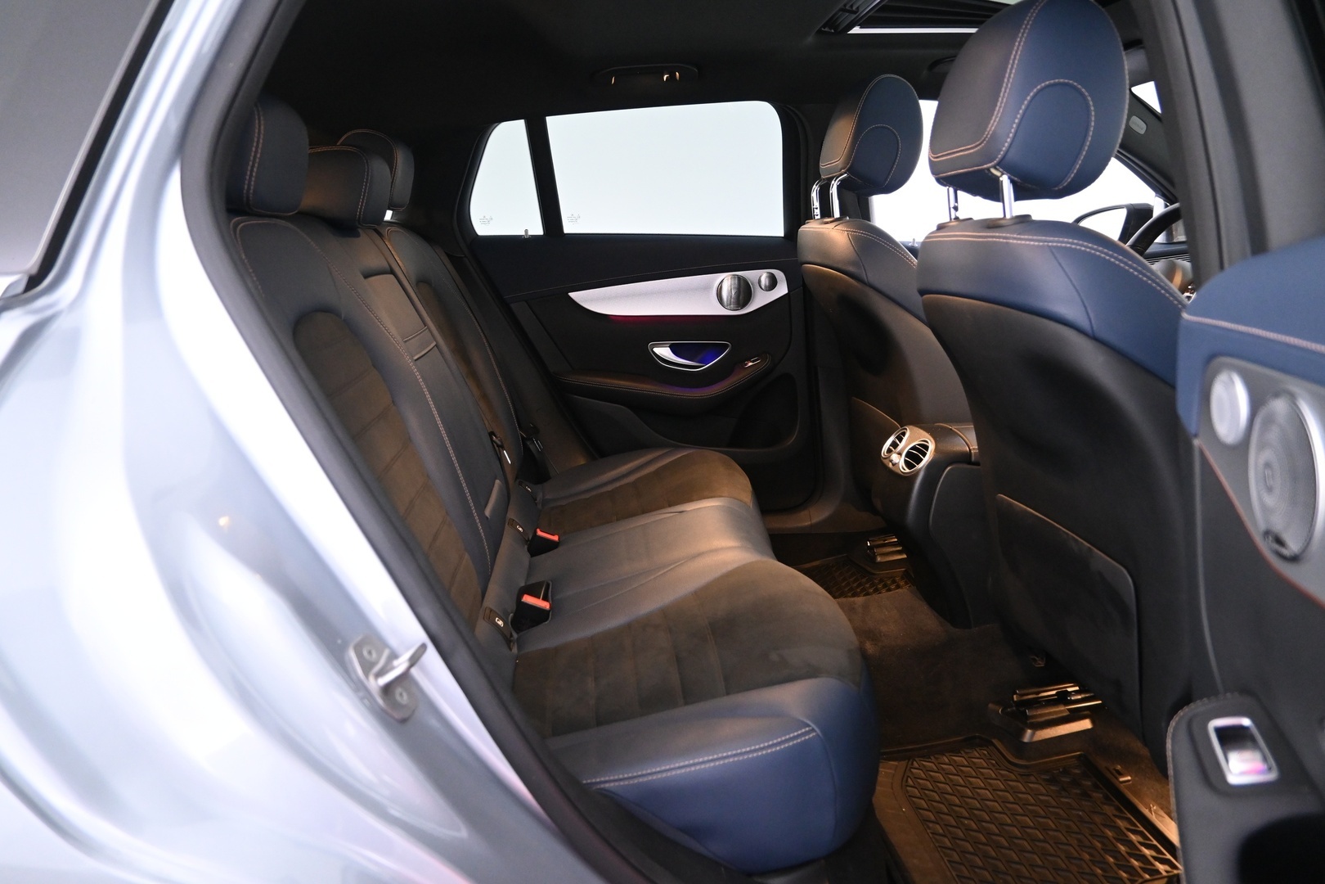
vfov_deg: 53.1
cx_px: 662
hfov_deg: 73.7
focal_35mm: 24
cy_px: 442
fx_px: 883
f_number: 3.5
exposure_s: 1/25
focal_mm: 16
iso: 2500
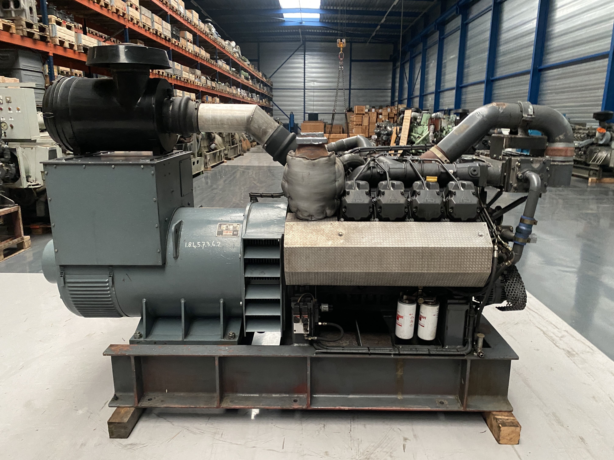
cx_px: 307
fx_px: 461
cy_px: 230
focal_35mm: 26
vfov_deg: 53.1
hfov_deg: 67.3
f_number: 1.8
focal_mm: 4.25
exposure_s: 1/33
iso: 640
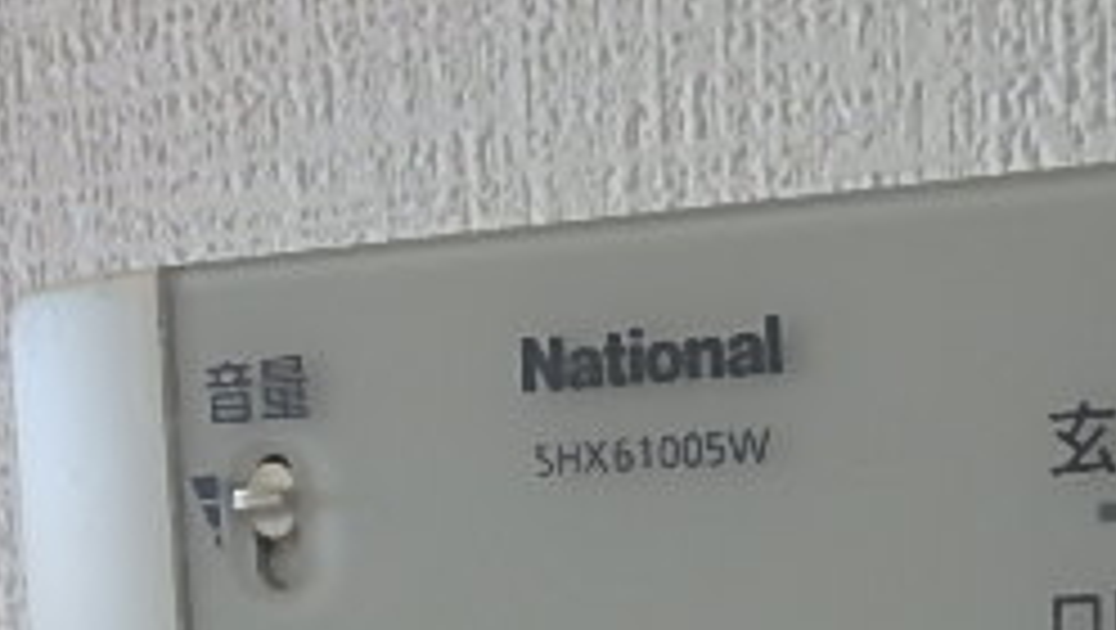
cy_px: 891
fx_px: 1747
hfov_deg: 34.7
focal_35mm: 59
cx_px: 832
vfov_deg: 18.5
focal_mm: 3.7
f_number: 3.5
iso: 200
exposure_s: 1/60
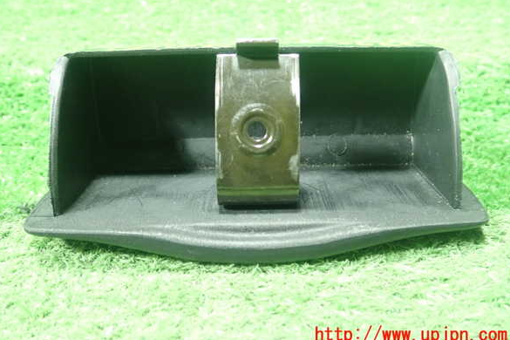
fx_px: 453
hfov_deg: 58.7
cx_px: 250
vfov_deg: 41.1
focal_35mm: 32
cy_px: 150
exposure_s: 1/40
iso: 800
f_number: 2.3
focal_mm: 5.5
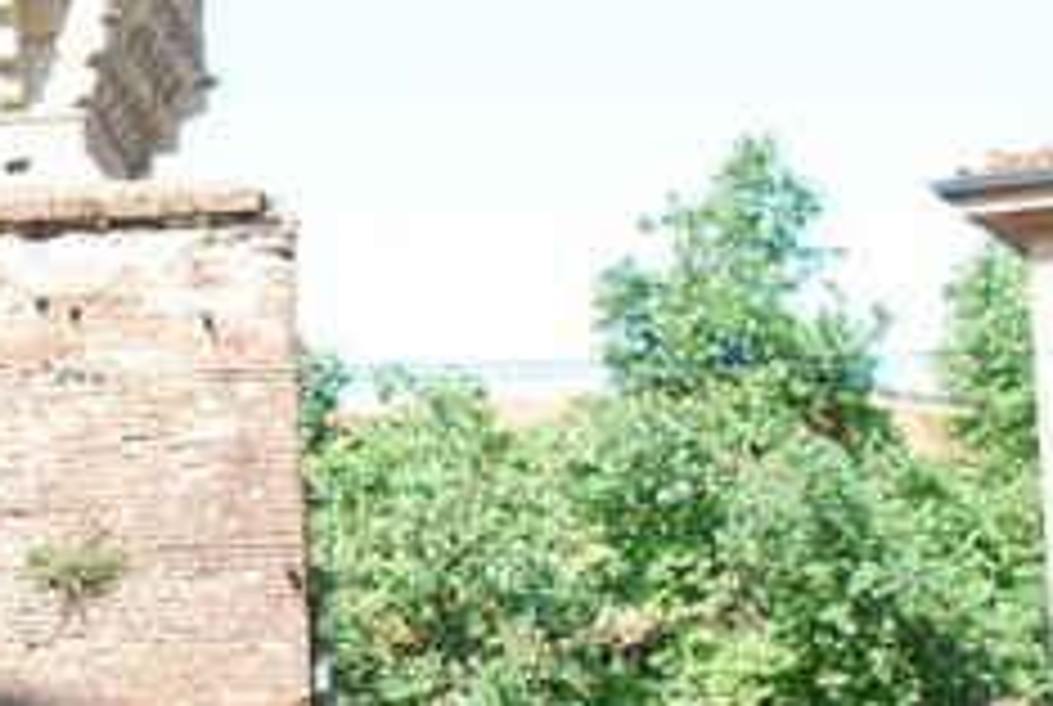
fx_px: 4477
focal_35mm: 153
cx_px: -477
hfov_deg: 12.8
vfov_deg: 9.0
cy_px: 299
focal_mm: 29
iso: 400
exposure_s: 1/400
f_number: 5
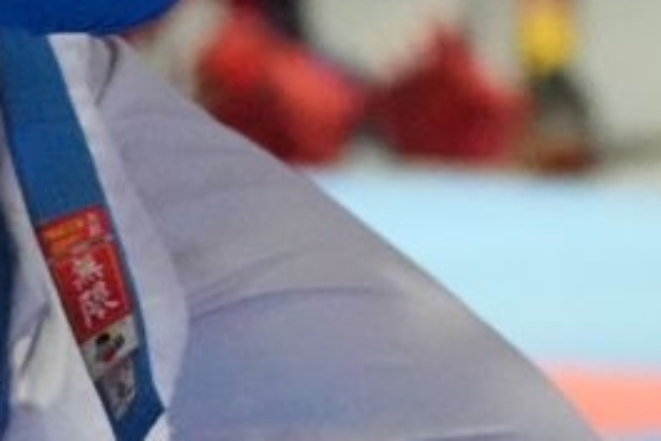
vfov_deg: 1.9
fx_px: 13227
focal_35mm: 720
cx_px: 1172
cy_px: -576
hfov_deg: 2.9
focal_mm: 106
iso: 12800
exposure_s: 1/800
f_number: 2.8
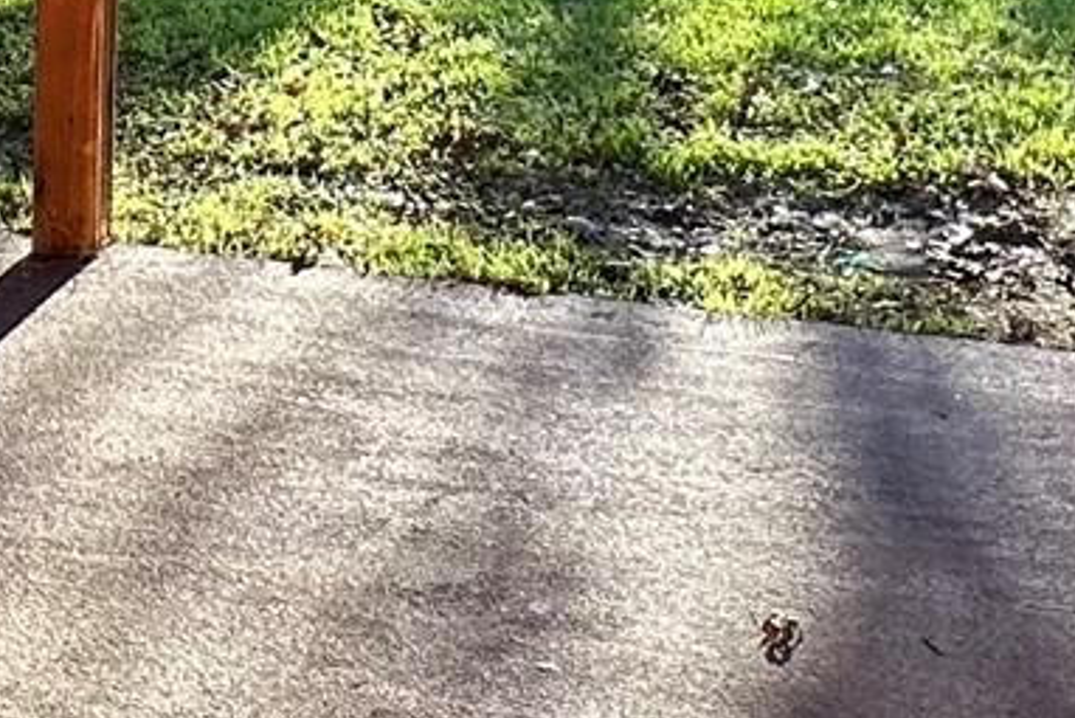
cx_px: 433
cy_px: -490
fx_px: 2330
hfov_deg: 25.9
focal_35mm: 78
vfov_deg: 15.5
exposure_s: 1/173
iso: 40
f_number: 2.2
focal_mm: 2.22
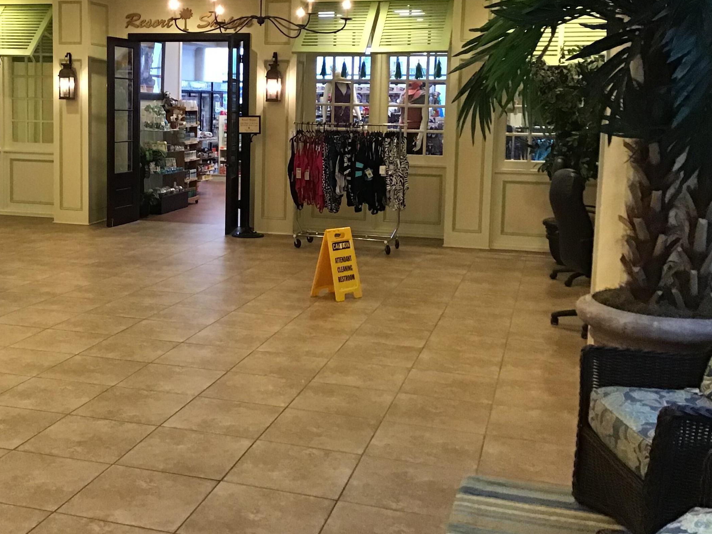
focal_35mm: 45
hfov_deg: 41.6
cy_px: 206
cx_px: 249
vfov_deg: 32.1
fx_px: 926
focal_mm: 3.3
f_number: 2.4
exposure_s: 1/30
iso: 250
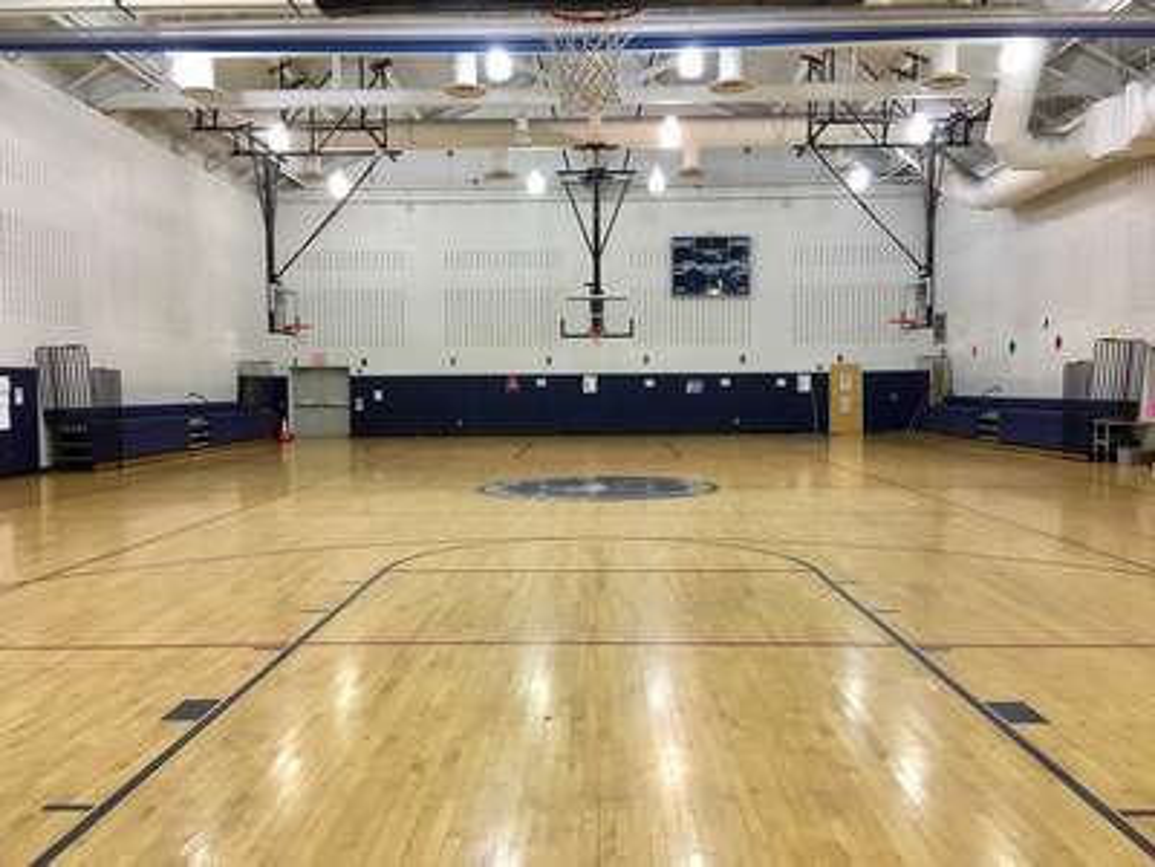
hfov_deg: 61.7
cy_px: 434
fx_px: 968
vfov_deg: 48.2
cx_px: 578
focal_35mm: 29
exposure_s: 1/15
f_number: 2.2
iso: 32
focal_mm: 4.15
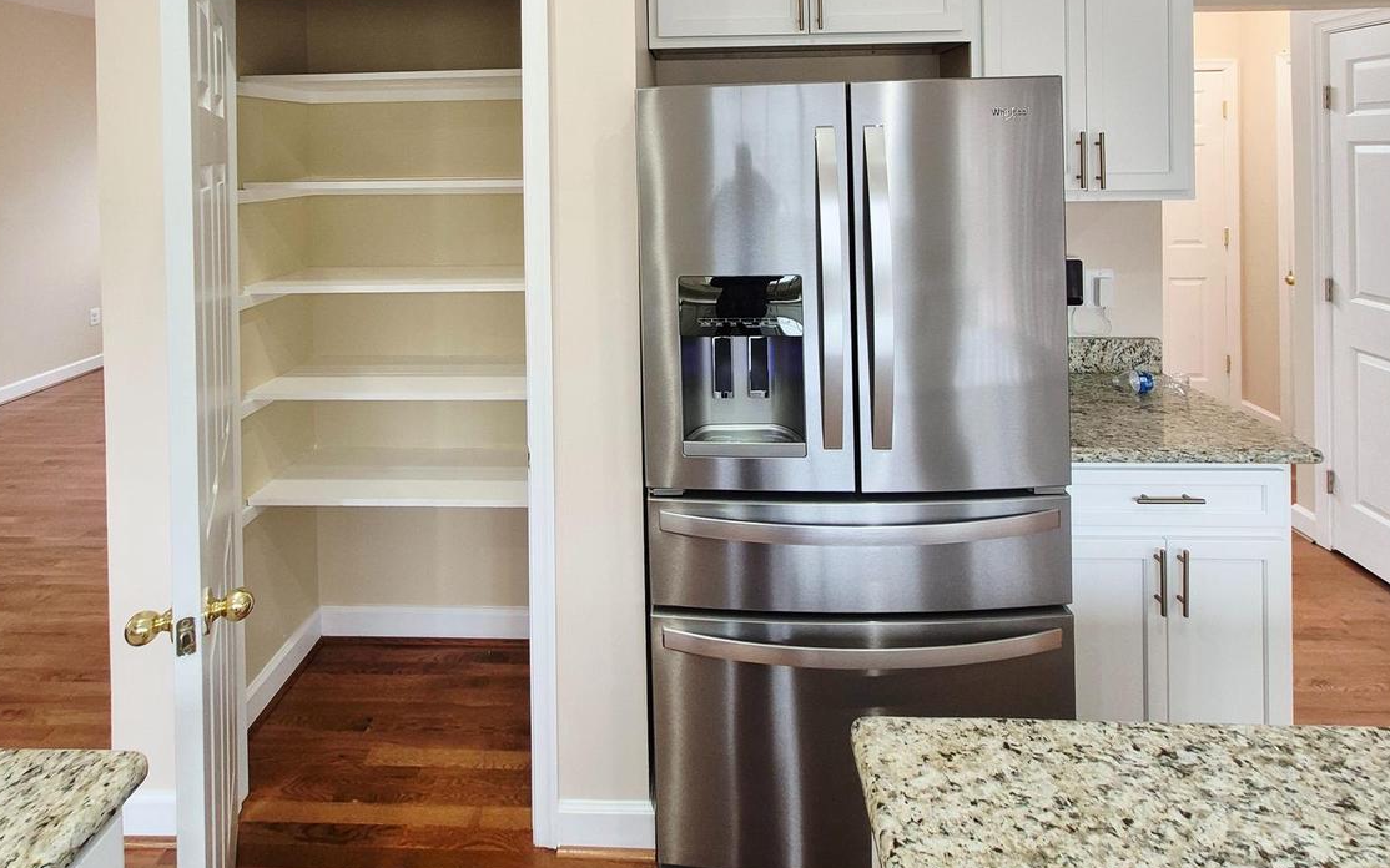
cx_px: 683
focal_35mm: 19
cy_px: 166
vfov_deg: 57.3
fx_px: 720
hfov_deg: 88.0
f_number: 2.2
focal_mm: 1.74
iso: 125
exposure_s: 1/60
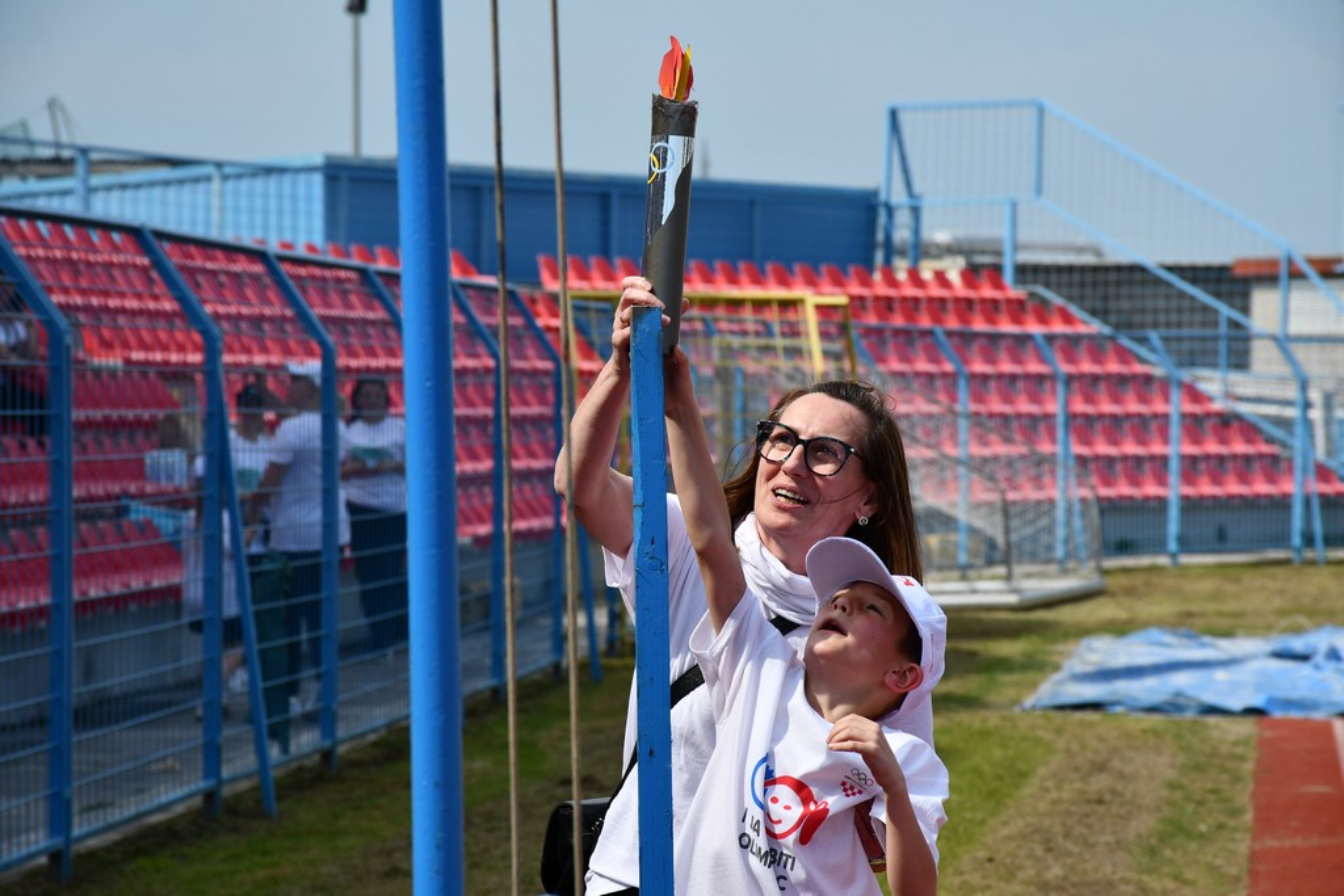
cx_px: 672
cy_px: 448
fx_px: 6496
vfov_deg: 7.9
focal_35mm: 174
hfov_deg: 11.8
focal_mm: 116
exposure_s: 1/500
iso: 180
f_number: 8
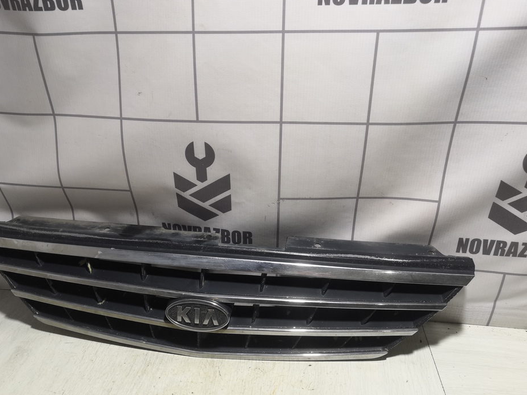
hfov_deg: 59.8
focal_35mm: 30
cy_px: 212
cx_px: 237
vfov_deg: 46.7
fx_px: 457
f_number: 1.8
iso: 64
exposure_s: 1/50
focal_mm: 3.95
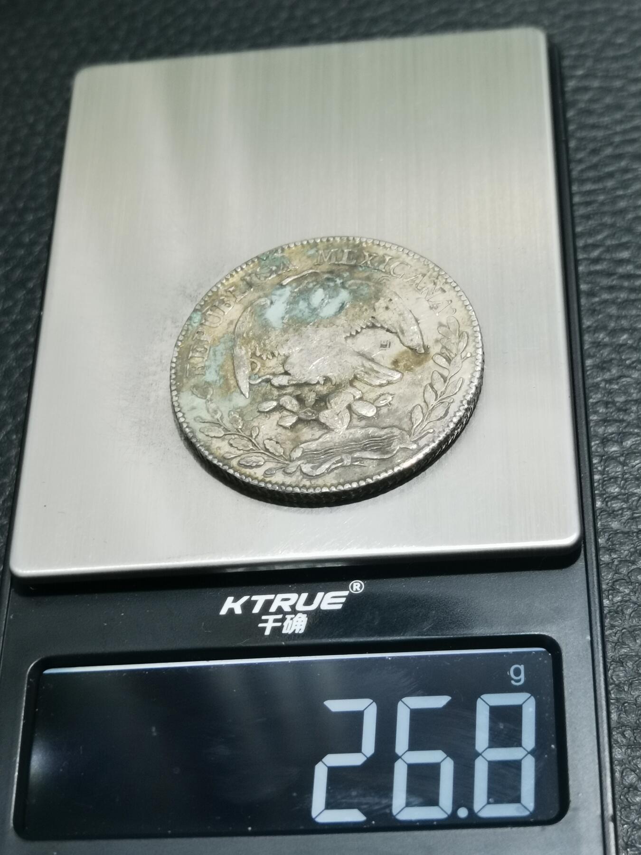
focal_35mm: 66
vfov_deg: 29.4
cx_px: 320
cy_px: 428
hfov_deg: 22.3
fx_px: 1630
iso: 125
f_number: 1.9
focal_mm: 6.67
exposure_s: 1/50
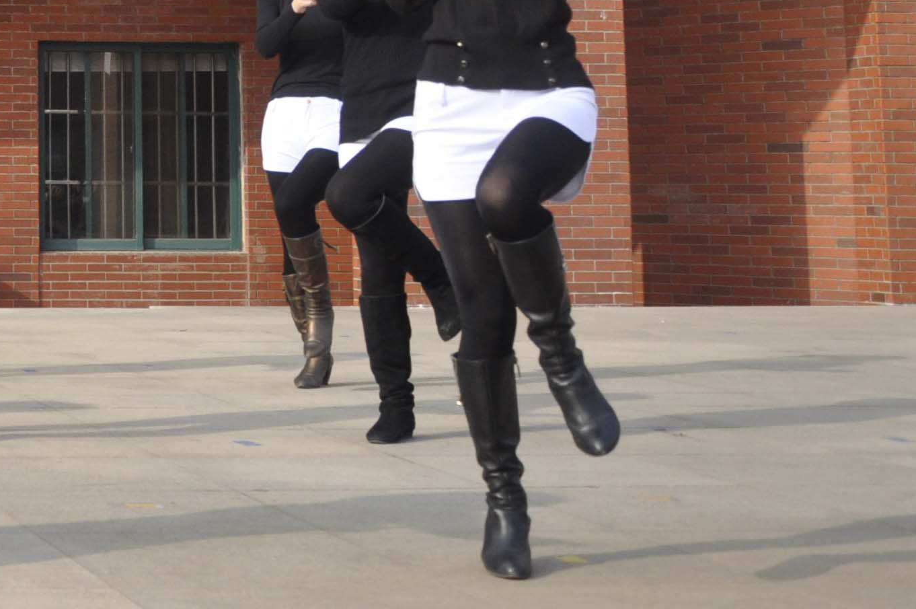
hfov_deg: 20.0
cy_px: -102
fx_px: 2160
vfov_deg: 15.5
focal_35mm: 85
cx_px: -525
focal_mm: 18
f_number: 5
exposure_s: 1/1250
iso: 400
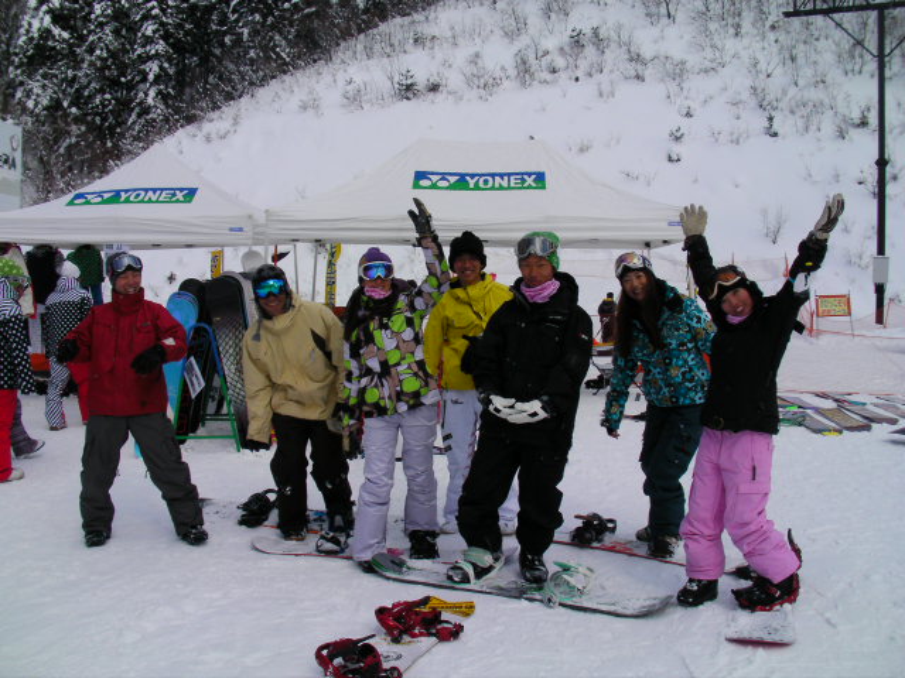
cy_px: 339
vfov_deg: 37.7
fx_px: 993
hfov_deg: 49.0
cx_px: 452
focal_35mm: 38
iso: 50
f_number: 4.5
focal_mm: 6.3
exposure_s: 1/524
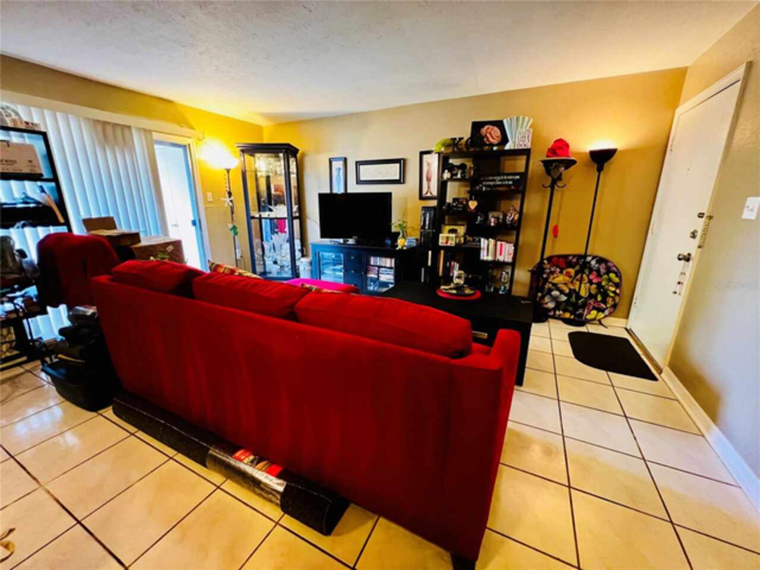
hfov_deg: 106.2
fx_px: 285
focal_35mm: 13
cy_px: 285
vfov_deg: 89.9
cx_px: 380
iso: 1000
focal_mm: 1.57
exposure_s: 1/40
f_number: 1.8
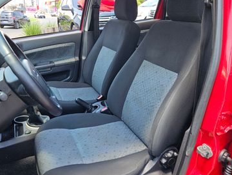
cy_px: 82
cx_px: 105
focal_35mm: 30
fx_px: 201
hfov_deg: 59.8
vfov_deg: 46.9
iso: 50
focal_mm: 5.4
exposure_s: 1/180
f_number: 1.8
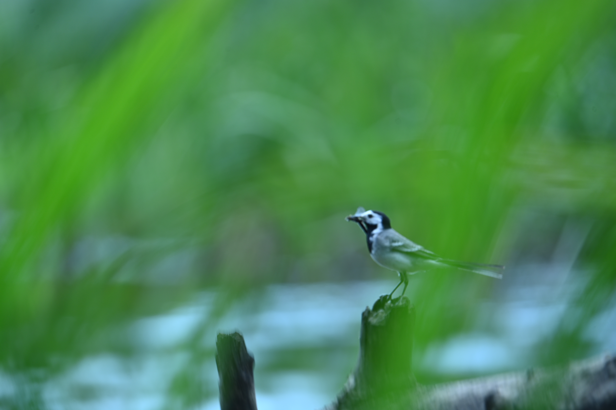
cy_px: 205
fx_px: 8550
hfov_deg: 4.1
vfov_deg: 2.7
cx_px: 308
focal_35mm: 500
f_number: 6.7
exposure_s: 1/100
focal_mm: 500
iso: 180
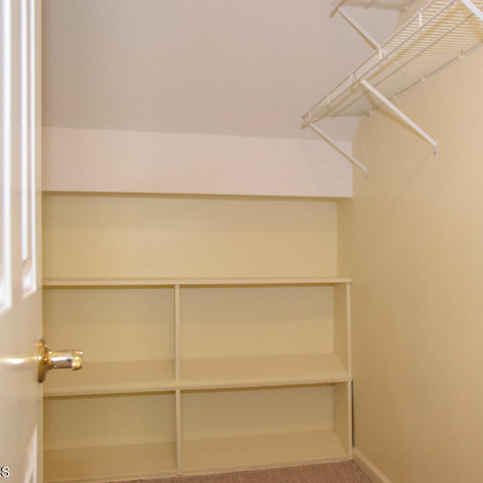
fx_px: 679
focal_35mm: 43
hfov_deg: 38.5
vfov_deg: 39.2
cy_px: 247
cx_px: 340
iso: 1600
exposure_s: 1/60
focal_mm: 22
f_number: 3
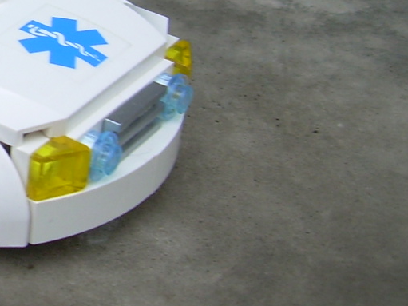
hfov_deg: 15.3
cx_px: -210
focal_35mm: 119
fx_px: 1402
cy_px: -27
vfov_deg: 12.2
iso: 50
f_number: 2.8
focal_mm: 6.3
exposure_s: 1/23.2
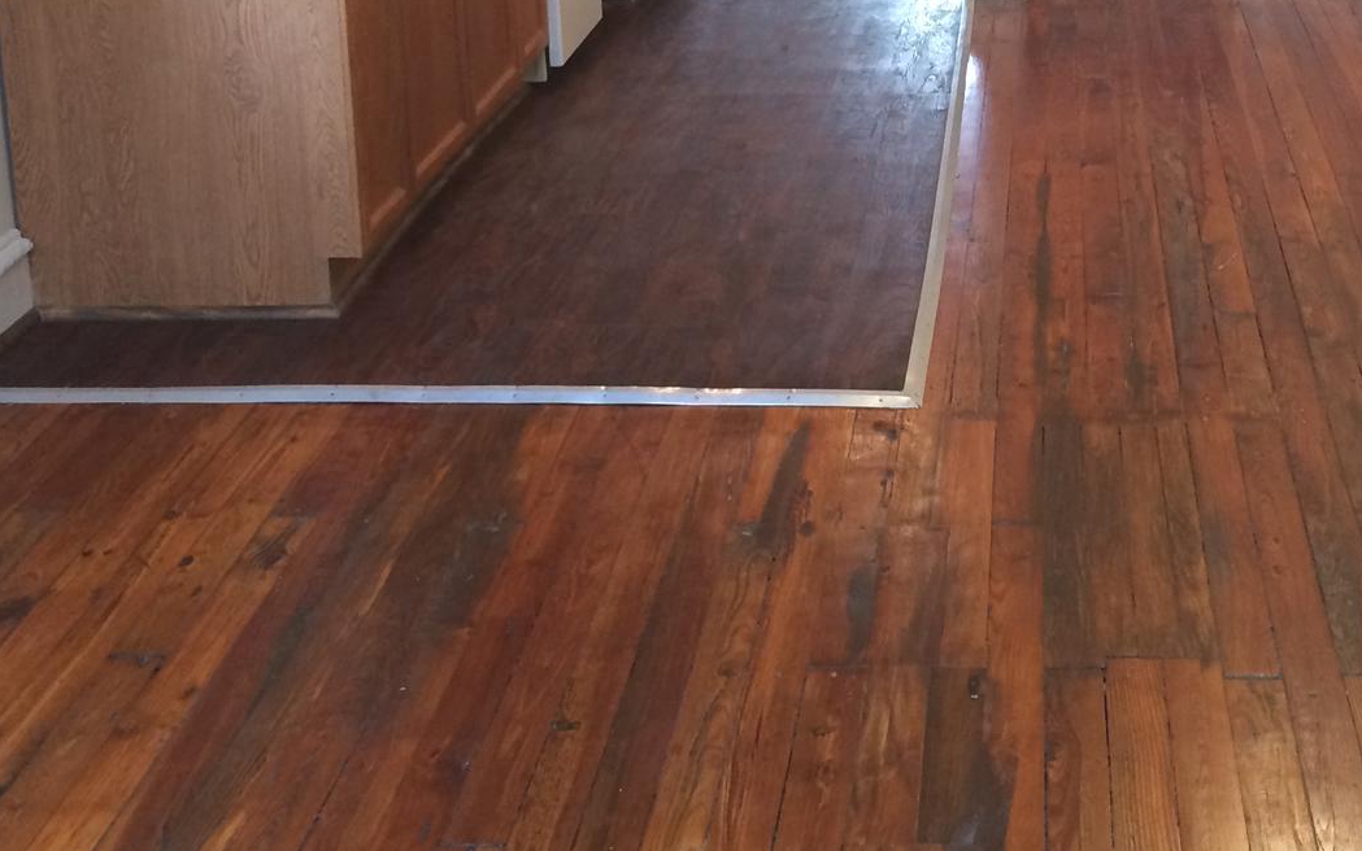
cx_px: 950
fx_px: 2227
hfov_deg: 33.6
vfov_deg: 20.8
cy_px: -27
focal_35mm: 60
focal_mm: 4.15
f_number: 2.2
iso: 125
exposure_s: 1/30
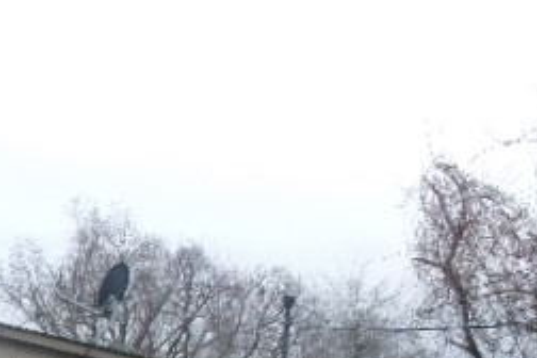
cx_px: -128
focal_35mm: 74
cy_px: 492
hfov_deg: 24.5
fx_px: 1104
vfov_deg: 17.1
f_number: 3.9
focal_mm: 5.1
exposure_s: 1/120
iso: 100
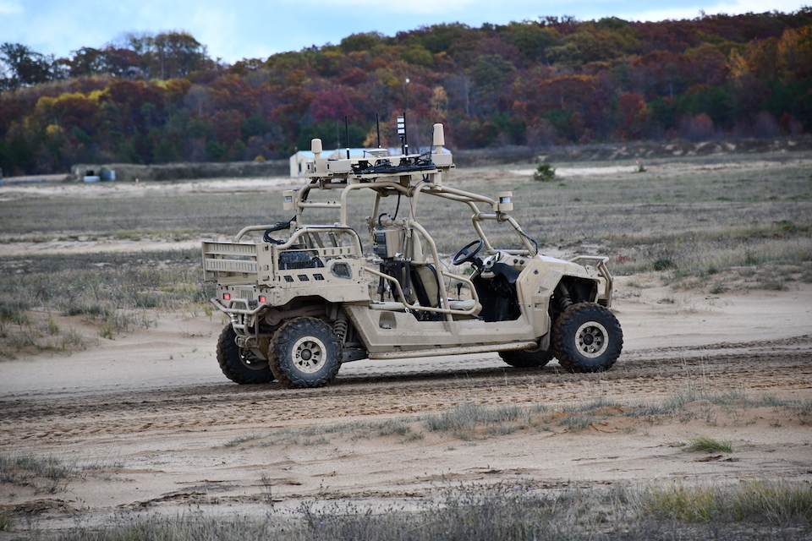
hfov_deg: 9.8
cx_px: 406
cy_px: 270
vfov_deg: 6.5
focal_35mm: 210
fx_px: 4736
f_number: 5.6
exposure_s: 1/1000
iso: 800
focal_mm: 140
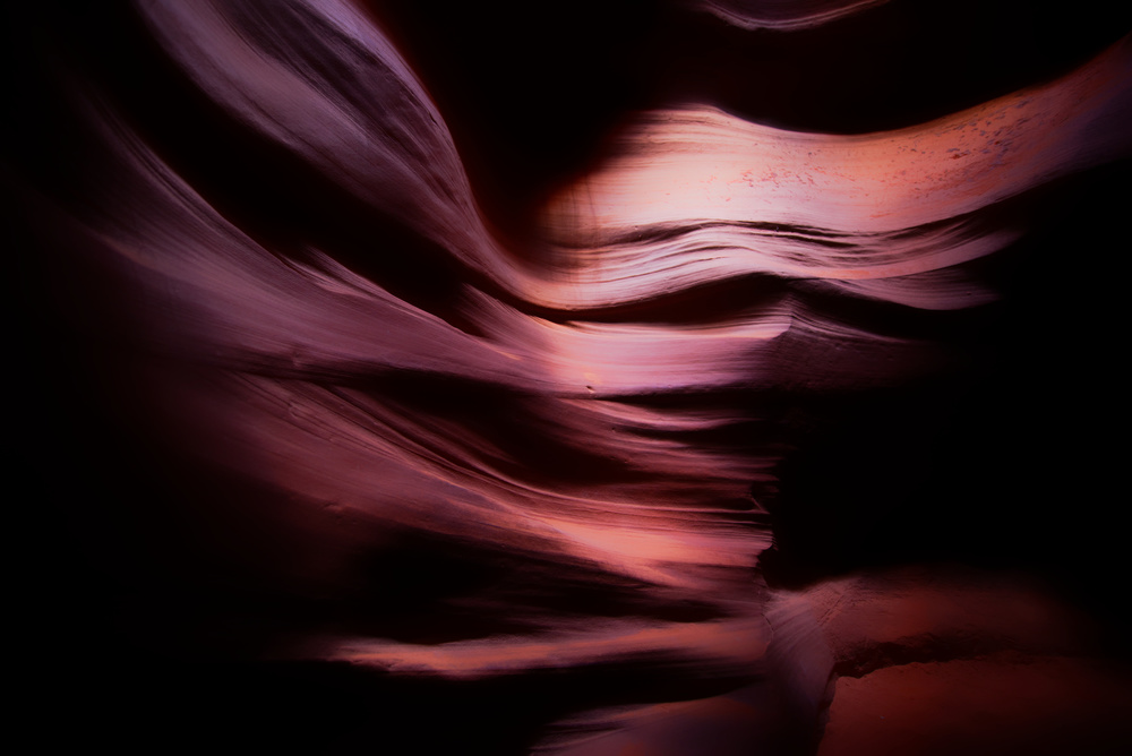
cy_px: 378
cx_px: 566
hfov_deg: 104.2
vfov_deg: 81.3
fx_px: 440
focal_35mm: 14
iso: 800
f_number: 2.8
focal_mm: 14
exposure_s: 1/8
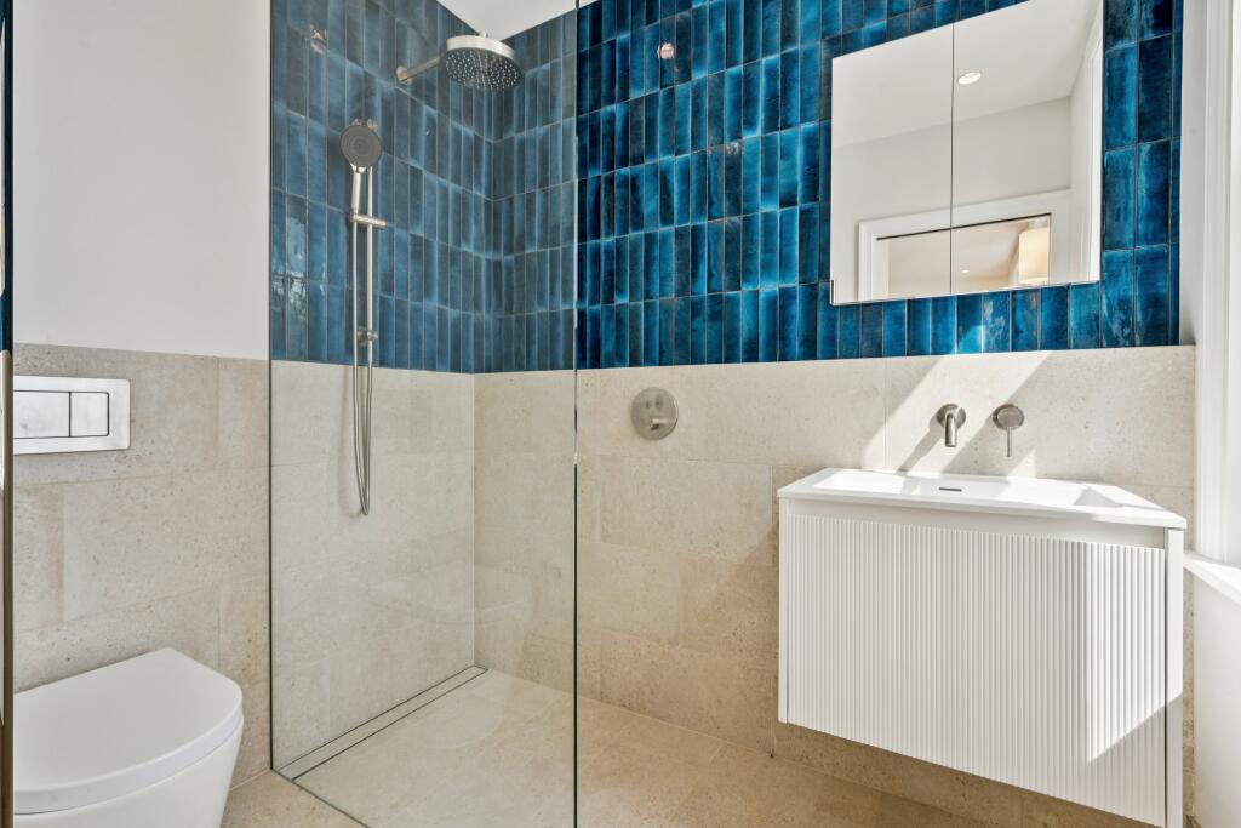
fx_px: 552
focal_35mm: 16
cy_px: 414
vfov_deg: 73.8
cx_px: 620
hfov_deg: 96.7
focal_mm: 16
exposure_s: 1/100
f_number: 11
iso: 400
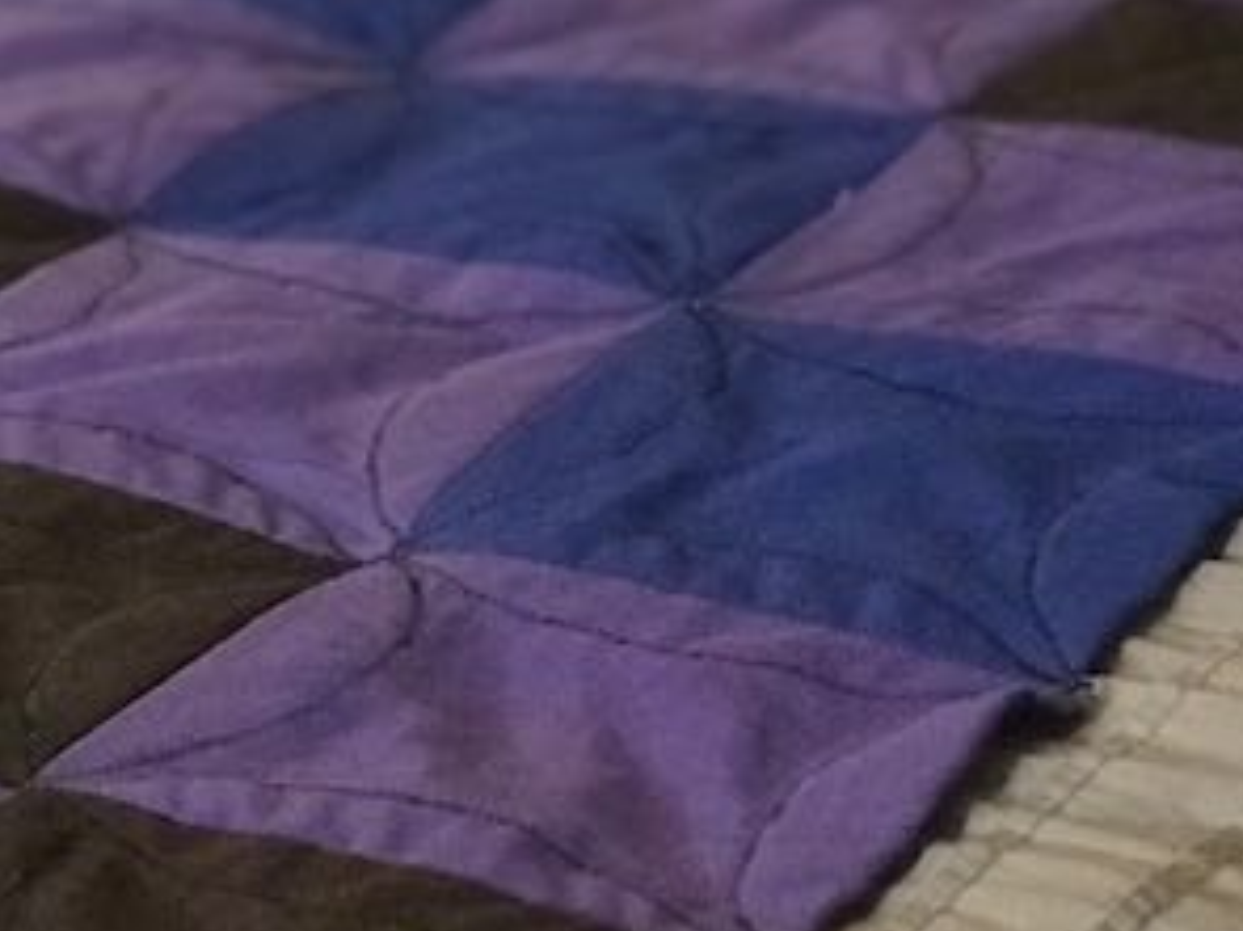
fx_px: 5205
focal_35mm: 145
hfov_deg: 13.2
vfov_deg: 10.2
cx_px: -316
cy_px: 634
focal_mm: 6.6
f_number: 2.8
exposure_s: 1/50
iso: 1250
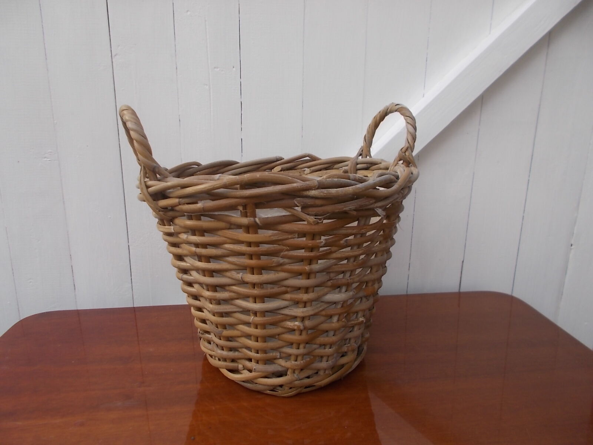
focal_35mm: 26
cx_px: 296
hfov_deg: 67.3
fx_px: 445
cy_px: 222
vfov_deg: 53.1
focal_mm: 4.6
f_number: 3.2
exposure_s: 1/160
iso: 80
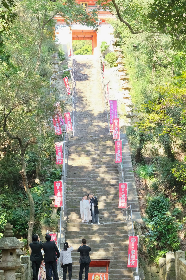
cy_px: 140
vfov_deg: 21.5
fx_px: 736
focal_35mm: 95
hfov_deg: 14.4
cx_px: 93
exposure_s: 1/125
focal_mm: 63
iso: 1600
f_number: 5.6
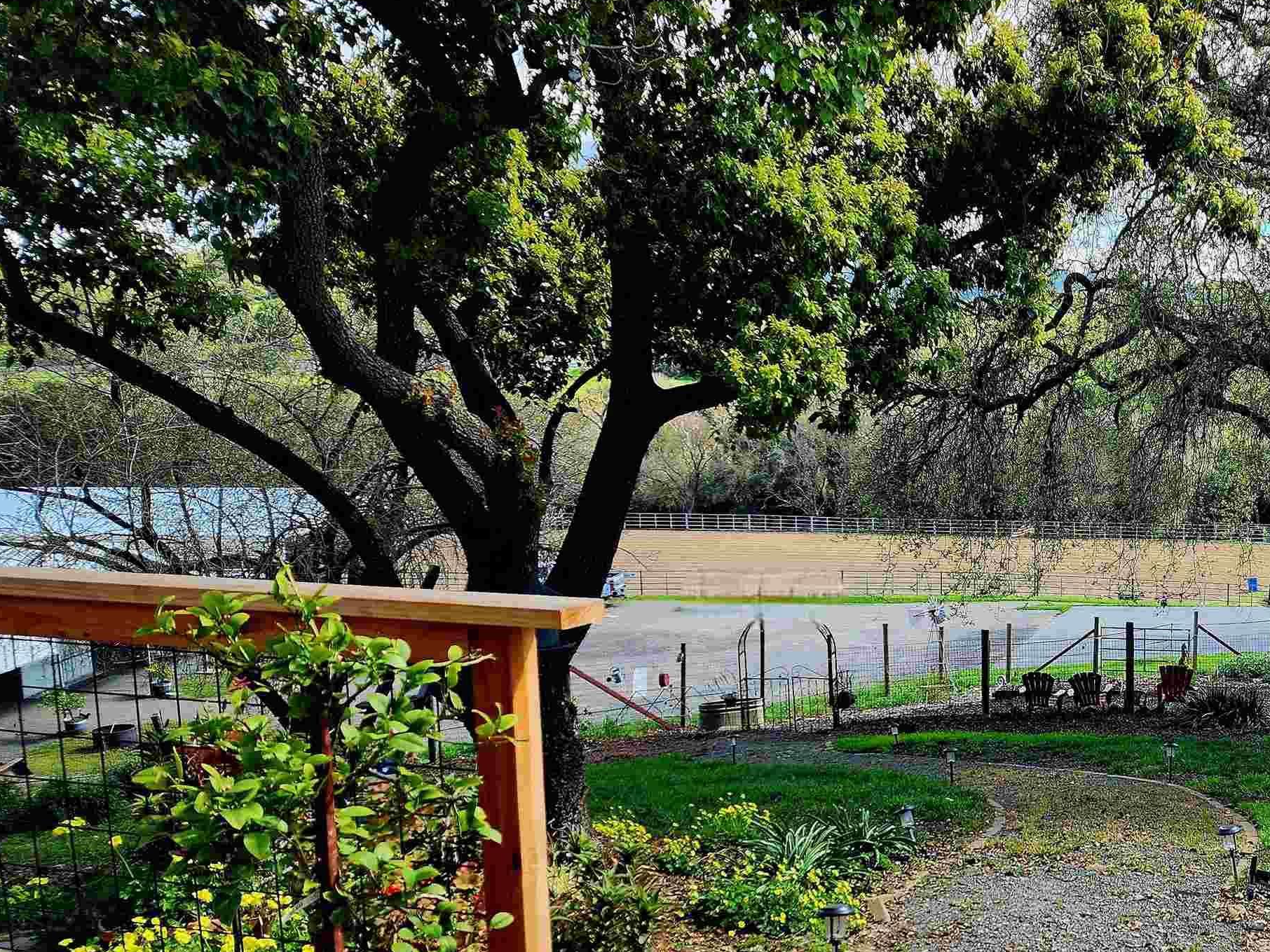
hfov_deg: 44.7
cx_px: 1073
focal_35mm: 39
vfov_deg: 36.6
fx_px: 1431
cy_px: 607
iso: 12
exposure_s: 1/303
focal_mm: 6.4
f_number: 1.8
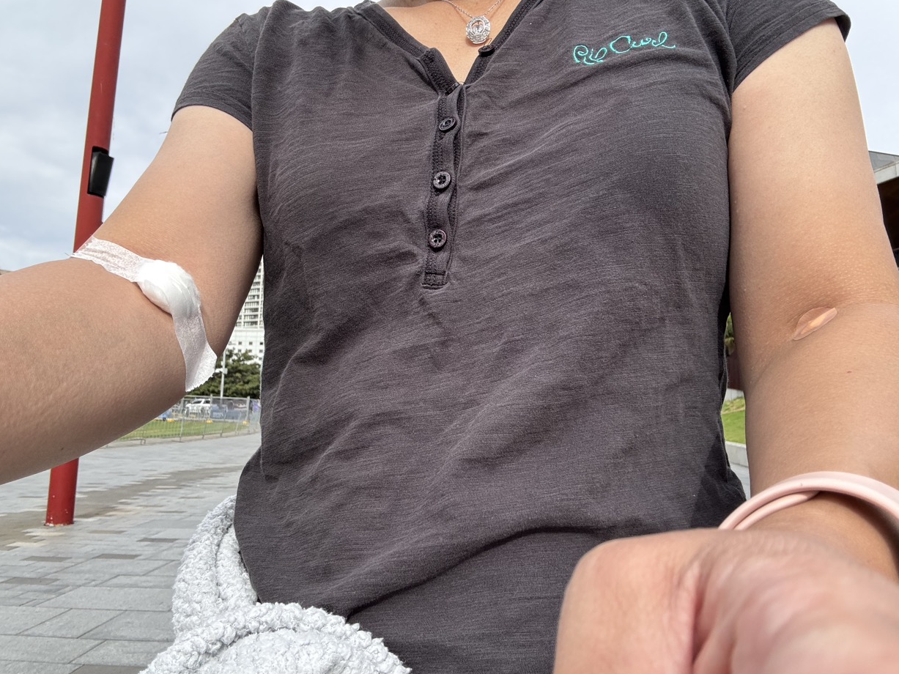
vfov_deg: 56.8
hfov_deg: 71.6
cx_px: 446
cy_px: 332
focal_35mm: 24
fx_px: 623
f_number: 1.9
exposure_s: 1/433
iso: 25
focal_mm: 2.69
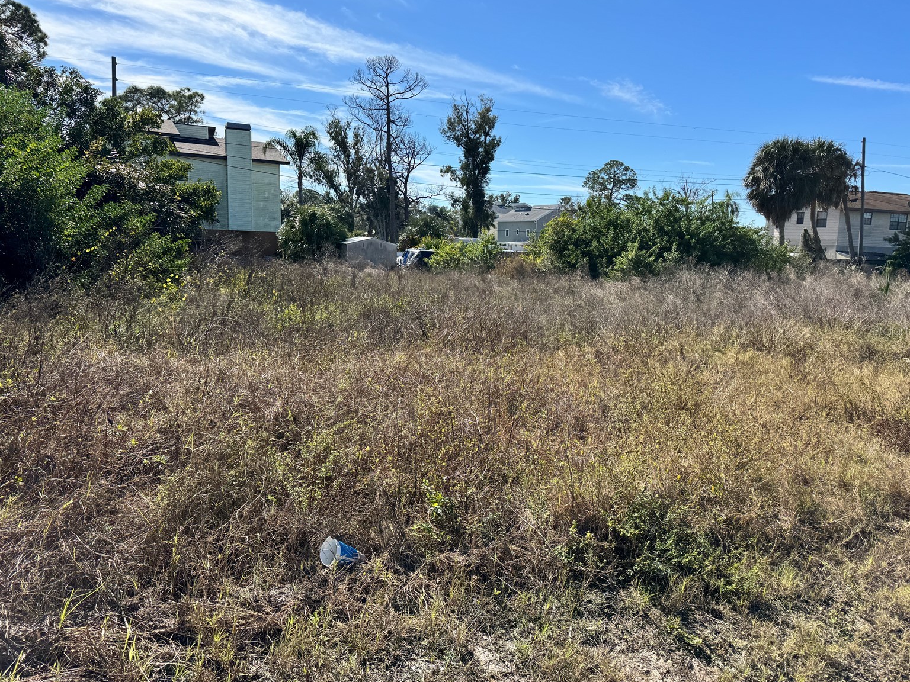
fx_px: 657
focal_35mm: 25
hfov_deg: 69.4
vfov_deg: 54.9
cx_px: 455
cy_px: 330
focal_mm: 6.76
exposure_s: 1/4608
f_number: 1.78
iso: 80
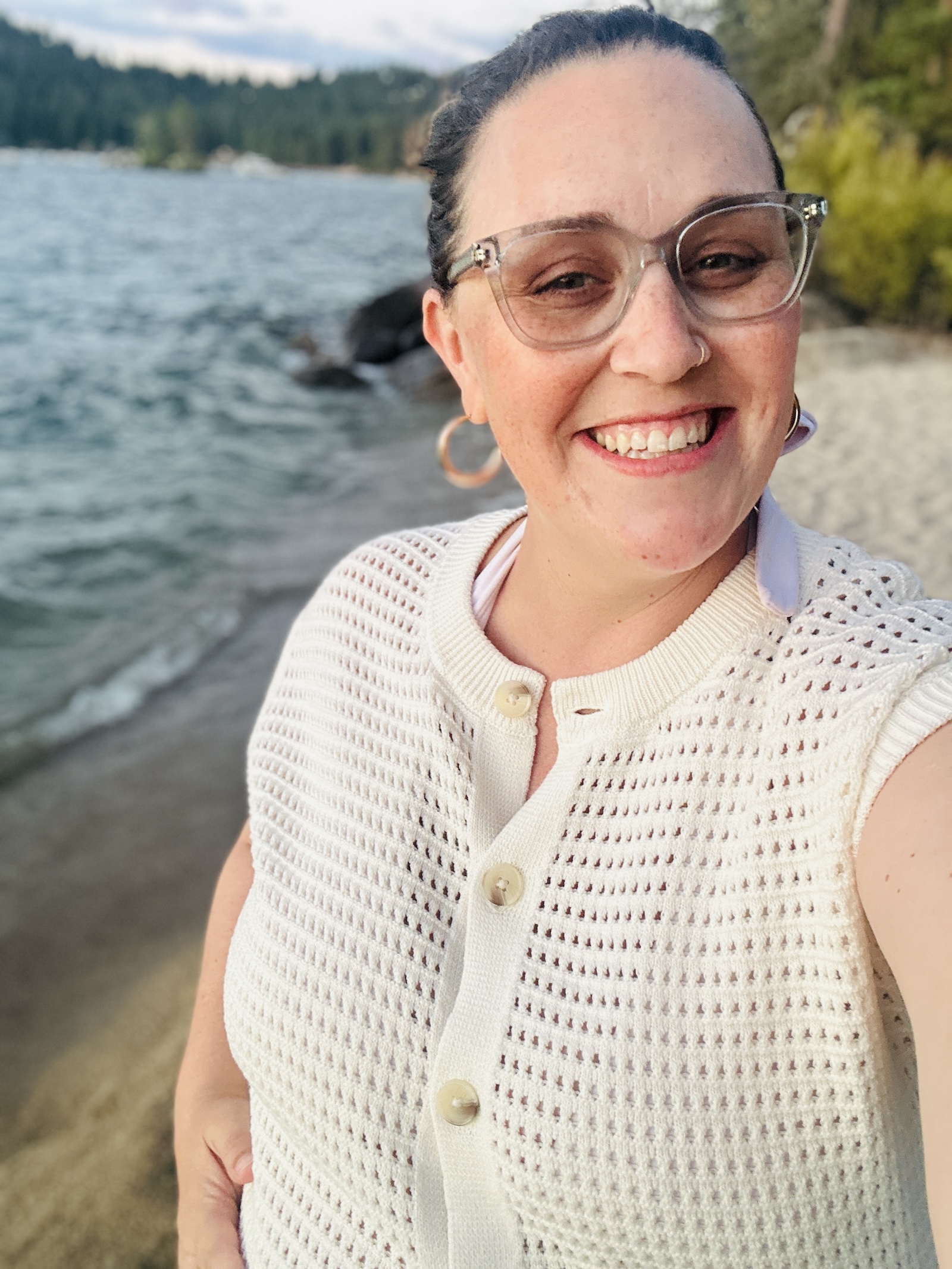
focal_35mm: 30
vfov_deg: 60.0
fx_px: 1100
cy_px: 634
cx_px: 476
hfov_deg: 46.8
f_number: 1.9
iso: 160
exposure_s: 1/60
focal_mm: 2.69
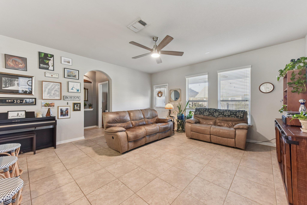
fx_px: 119
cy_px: 102
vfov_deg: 81.2
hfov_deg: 104.2
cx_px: 154
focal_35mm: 14
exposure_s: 1/15
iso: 560
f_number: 8
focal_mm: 14
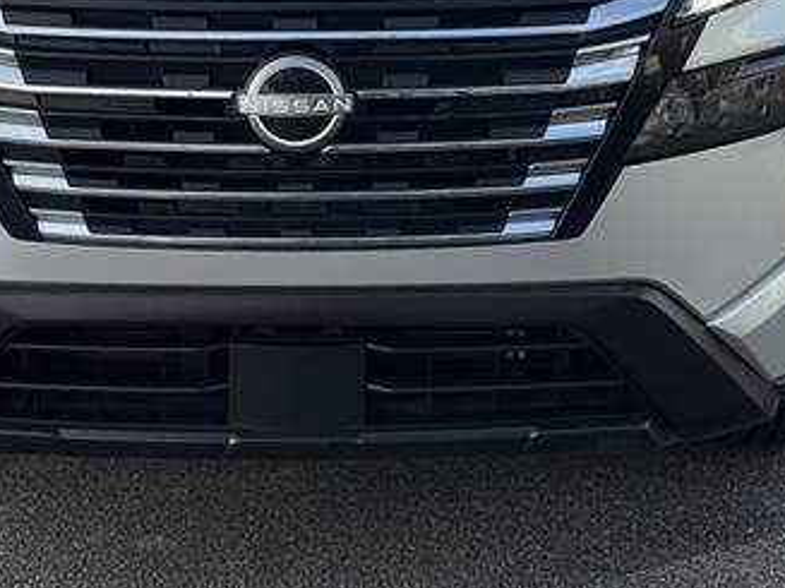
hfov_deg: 20.8
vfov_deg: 15.5
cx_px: 319
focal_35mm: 94
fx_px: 2131
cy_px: 29
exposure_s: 1/854
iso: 64
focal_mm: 6.76
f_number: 1.78
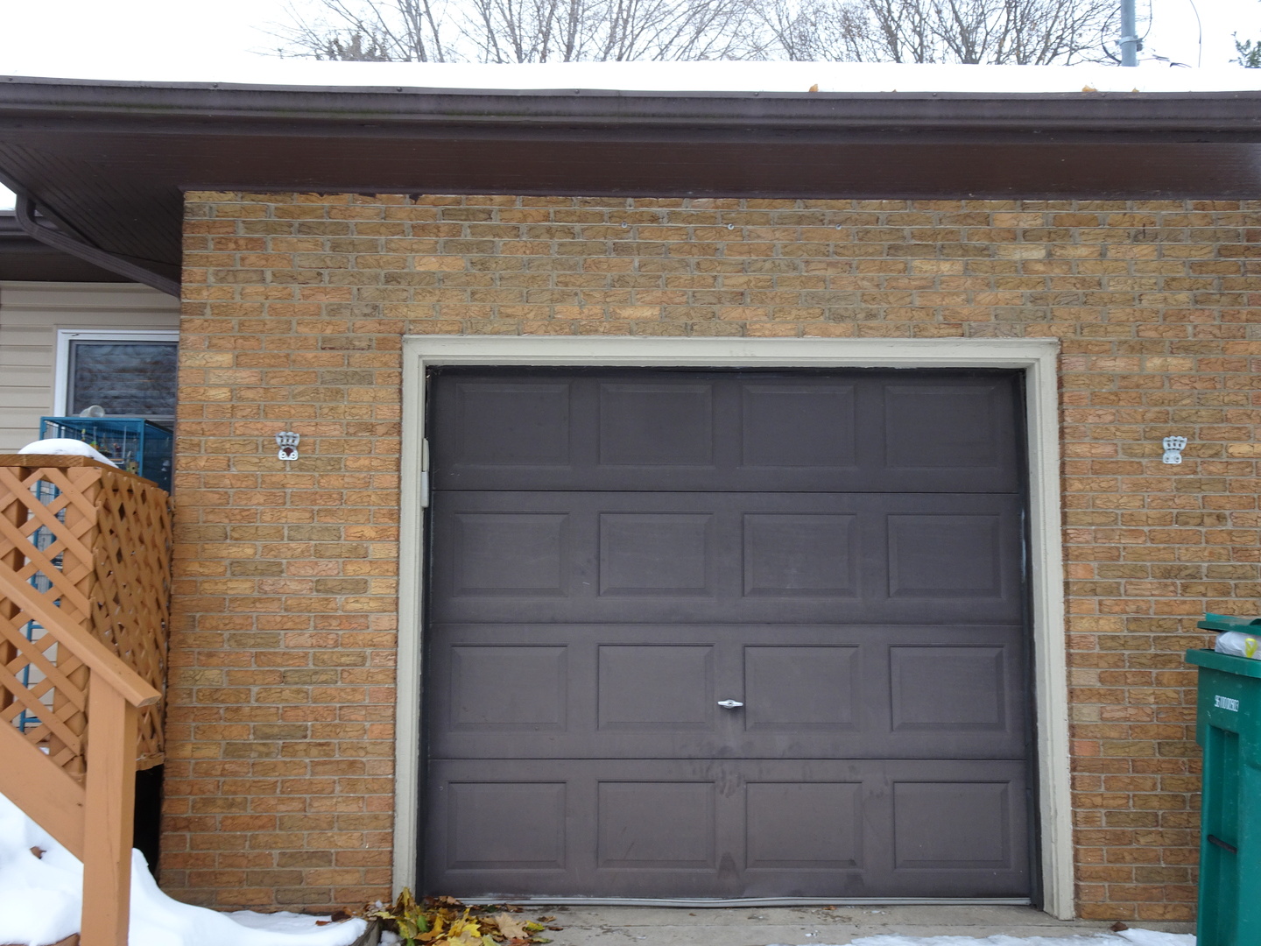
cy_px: 473
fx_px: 1311
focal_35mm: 36
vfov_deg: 39.7
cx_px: 630
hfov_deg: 51.4
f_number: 4
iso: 80
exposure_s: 1/40
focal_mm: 6.17
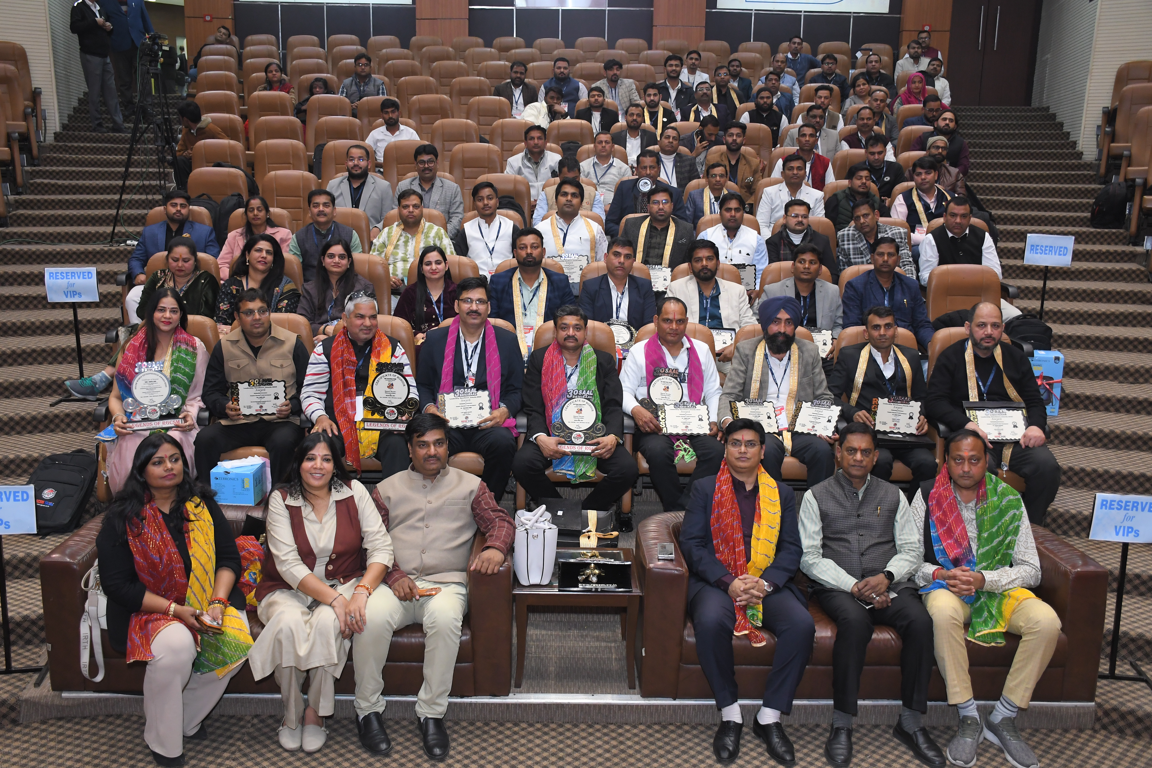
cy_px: 384
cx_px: 576
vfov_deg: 40.0
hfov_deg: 57.2
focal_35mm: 33
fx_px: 1056
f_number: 4.5
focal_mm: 22
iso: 1250
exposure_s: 1/100
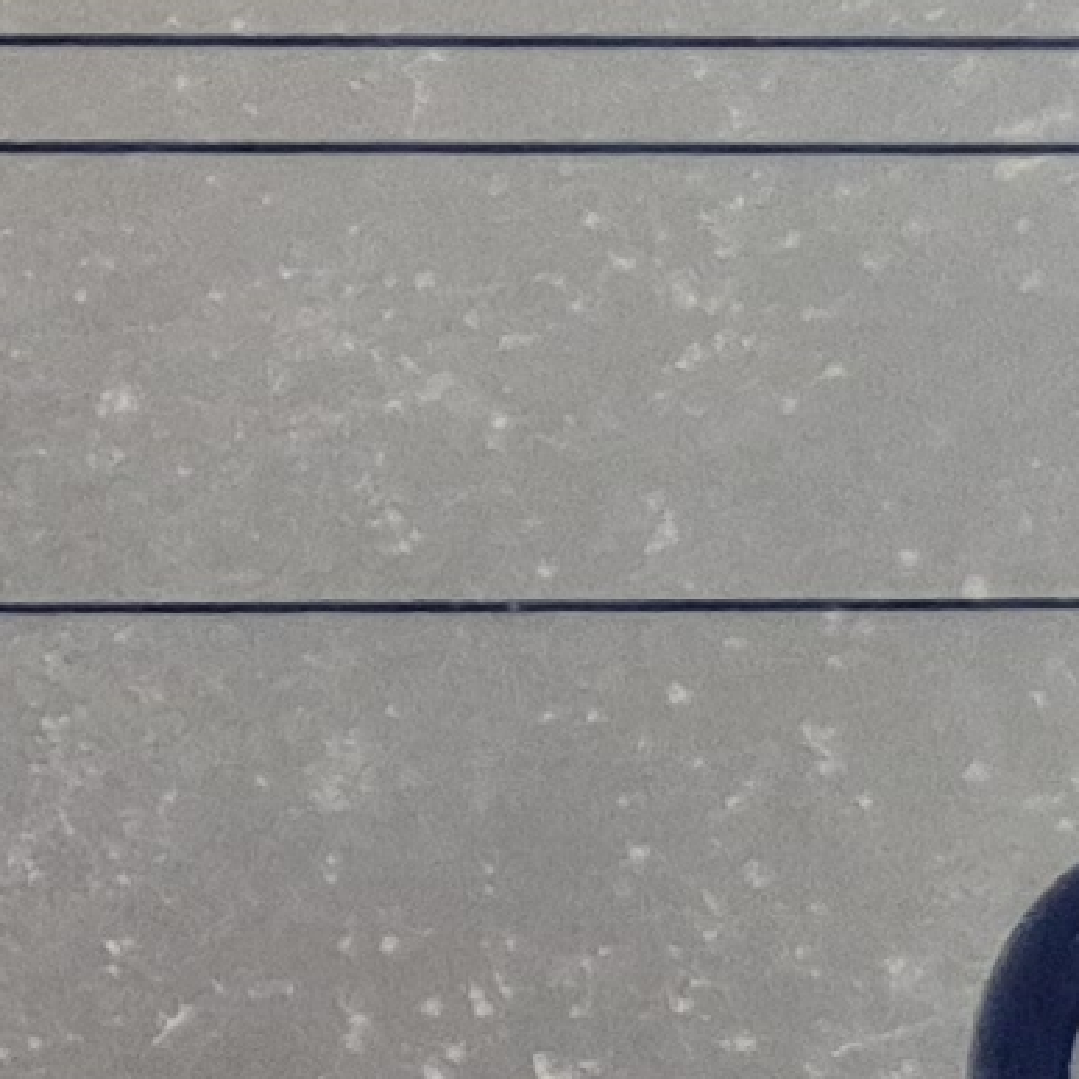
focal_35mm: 210
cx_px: -2794
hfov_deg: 6.9
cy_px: -61
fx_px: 7406
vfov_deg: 8.3
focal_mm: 5.4
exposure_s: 1/120
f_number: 1.8
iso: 640
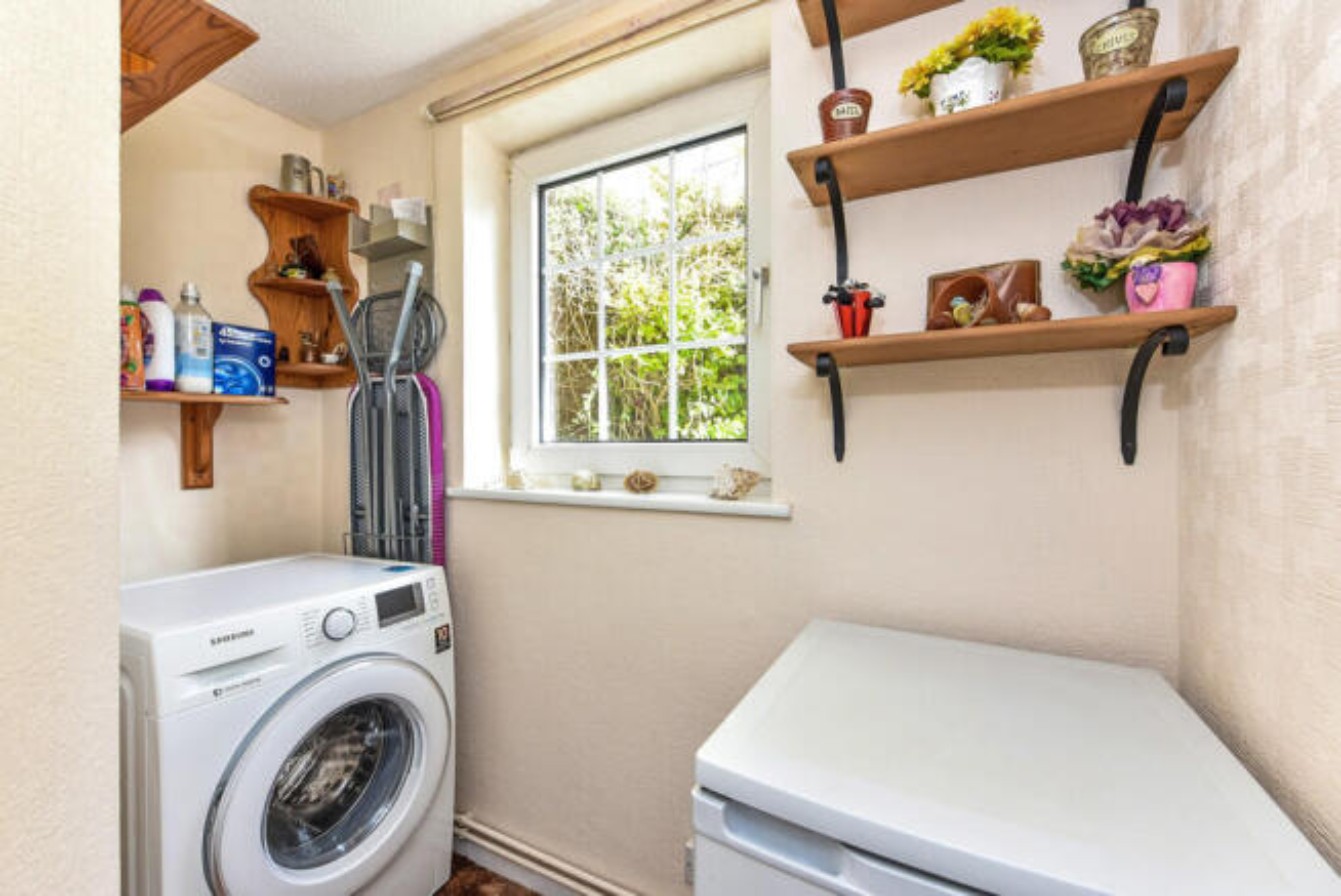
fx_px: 522
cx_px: 670
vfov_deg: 81.3
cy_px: 448
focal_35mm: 14
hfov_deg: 104.2
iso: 400
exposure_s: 1/60
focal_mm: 14
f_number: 7.1
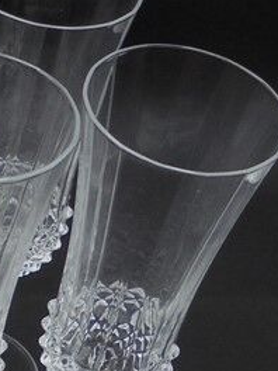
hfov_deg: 13.9
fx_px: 1060
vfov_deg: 19.8
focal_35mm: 99
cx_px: -154
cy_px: 237
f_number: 3.7
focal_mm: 5.3
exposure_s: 1/50
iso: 100
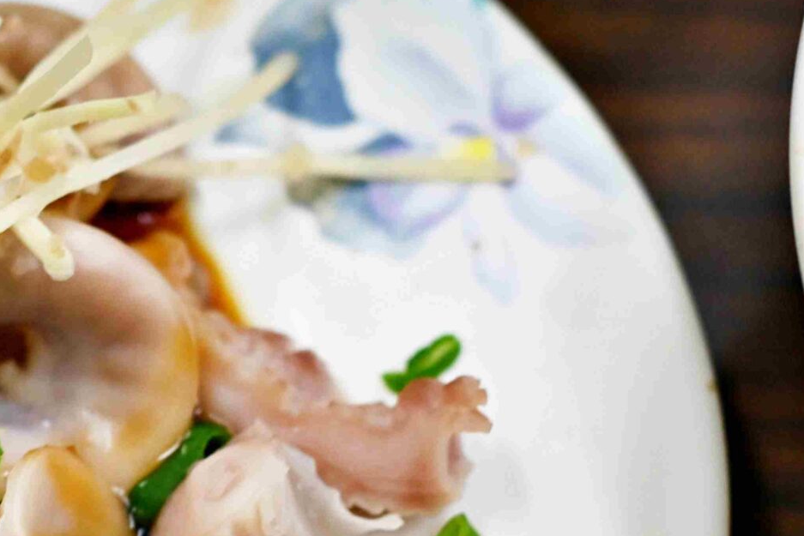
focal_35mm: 205
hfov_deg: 10.0
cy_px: 500
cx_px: -3
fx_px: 4579
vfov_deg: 6.7
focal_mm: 50
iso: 560
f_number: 3.2
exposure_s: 1/160
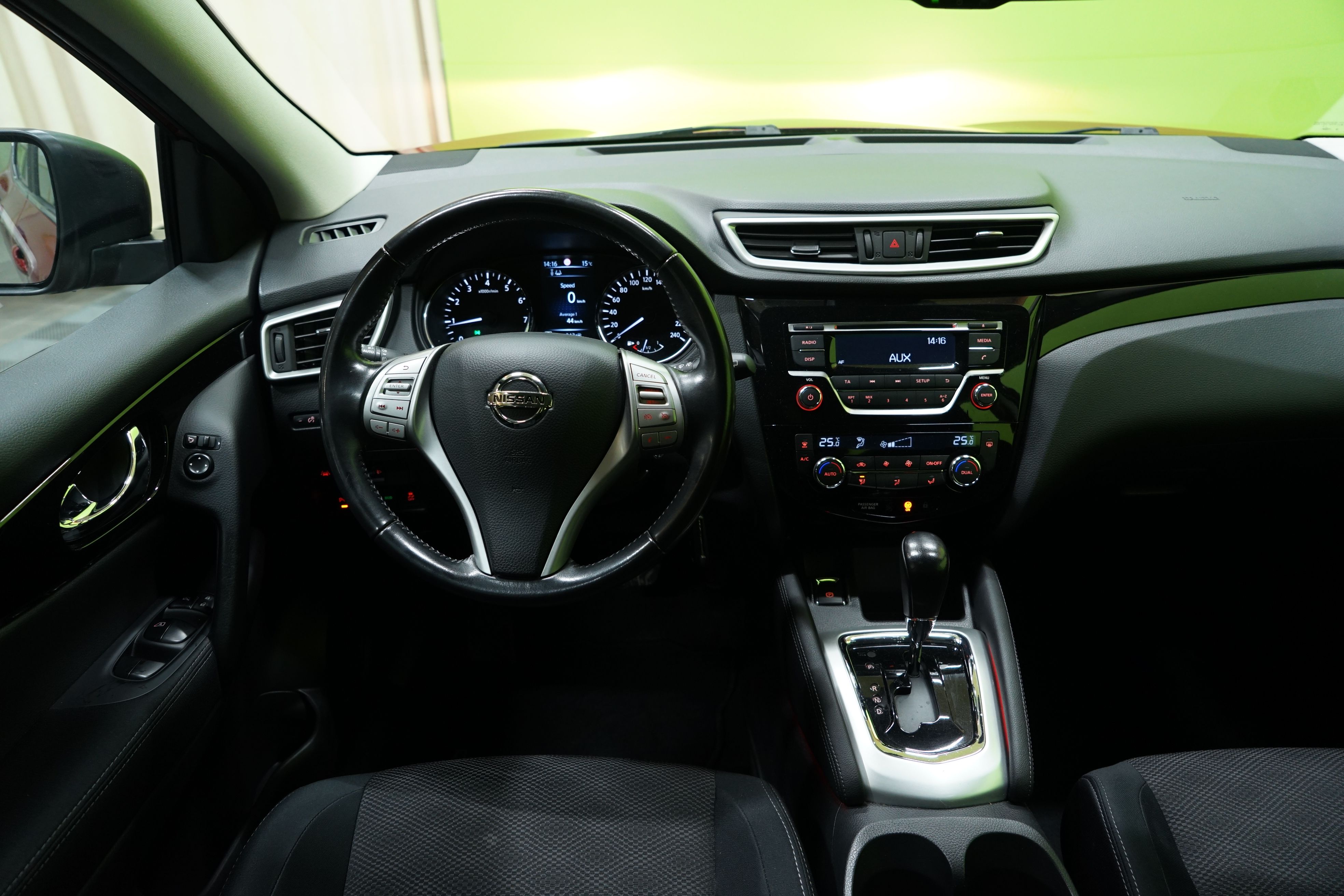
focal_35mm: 24
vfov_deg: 53.1
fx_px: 896
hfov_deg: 73.7
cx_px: 672
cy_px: 448
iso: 1000
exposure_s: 1/20
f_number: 4.5
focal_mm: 24
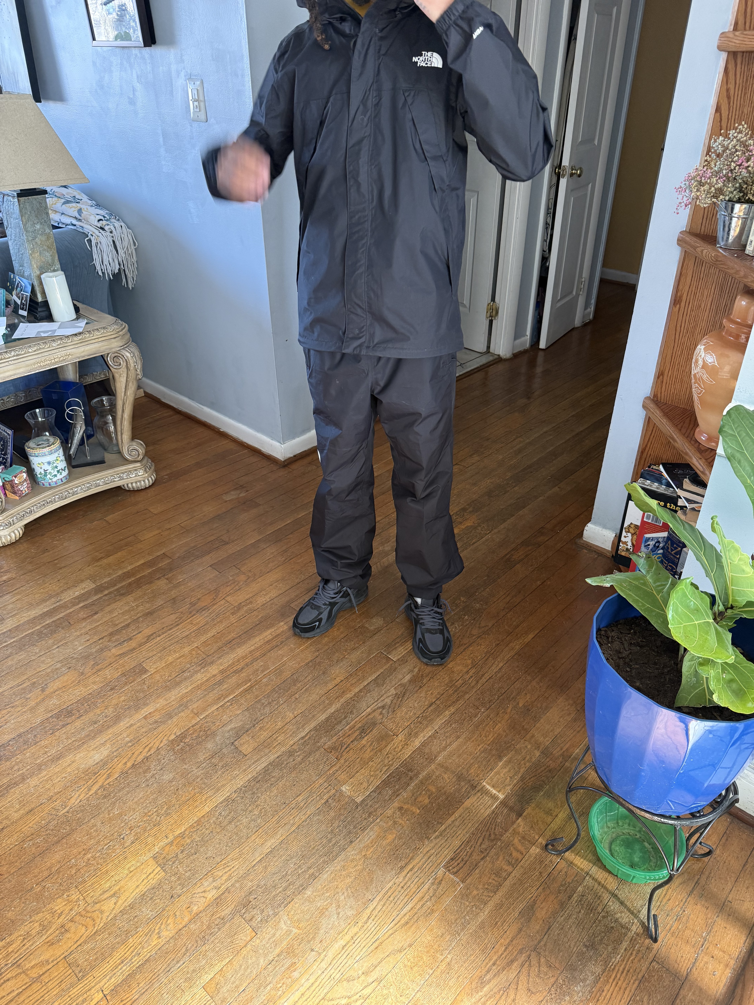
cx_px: 377
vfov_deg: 71.6
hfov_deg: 56.8
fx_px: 697
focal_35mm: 24
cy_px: 502
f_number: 1.78
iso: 250
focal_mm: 6.76
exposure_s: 1/60
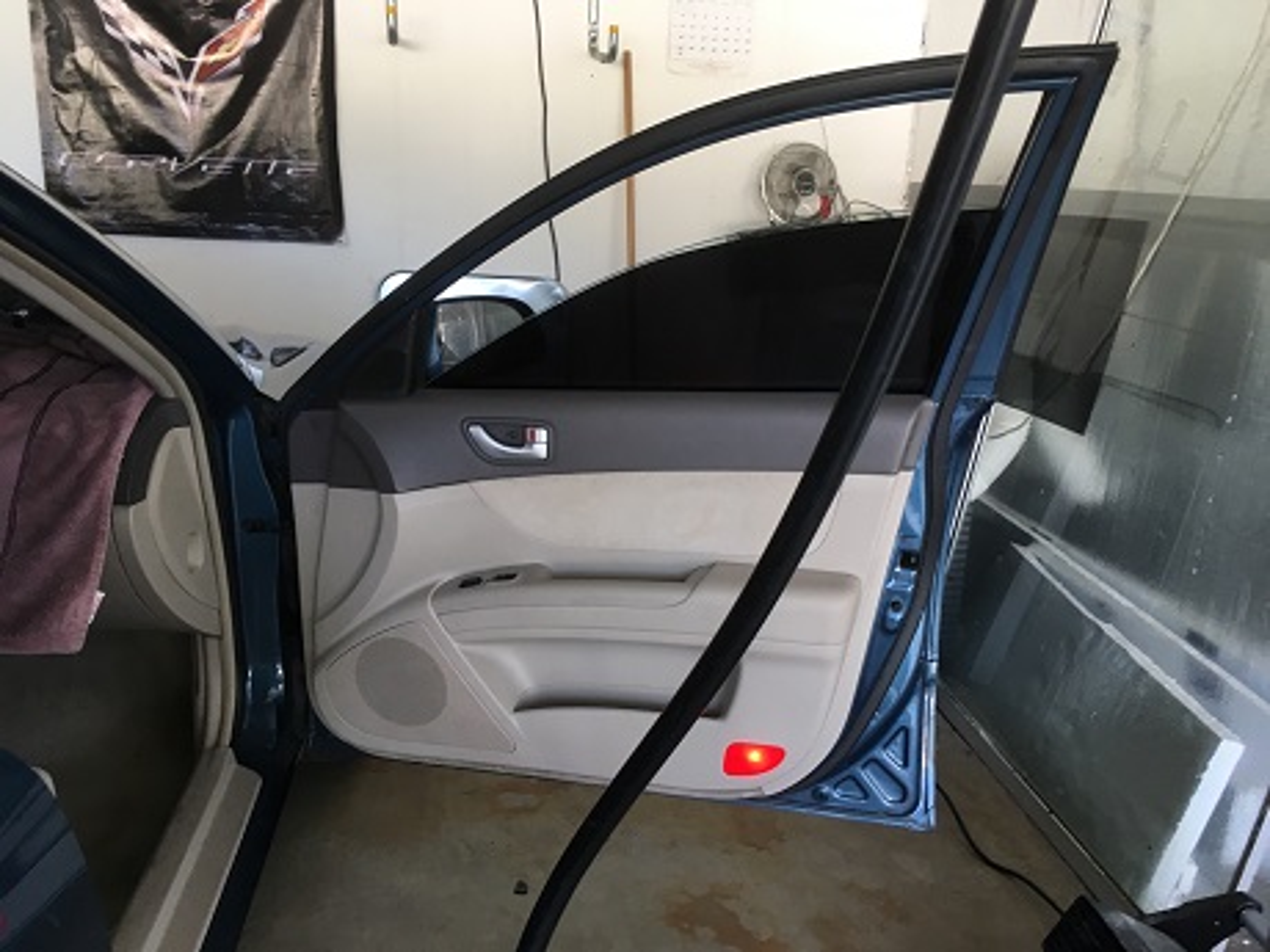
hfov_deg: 61.7
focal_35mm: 29
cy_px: 476
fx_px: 1064
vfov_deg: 48.2
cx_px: 635
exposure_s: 1/30
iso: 25
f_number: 2.2
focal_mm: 4.15
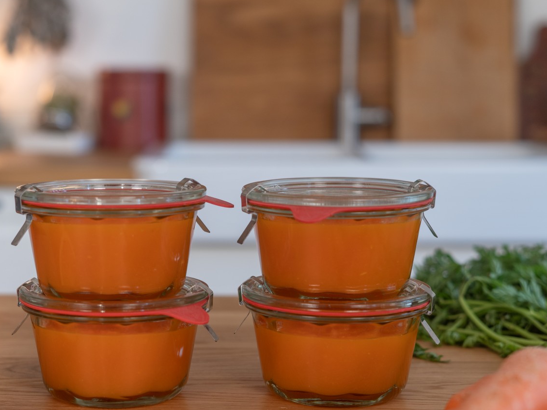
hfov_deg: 28.1
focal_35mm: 69
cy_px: 243
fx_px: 1090
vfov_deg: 21.3
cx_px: 213
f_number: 3.5
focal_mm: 50
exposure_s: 1/60
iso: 250
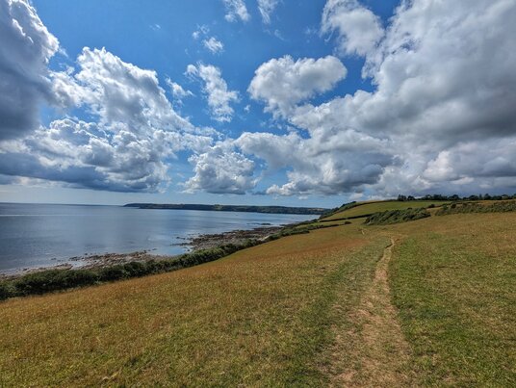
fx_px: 239
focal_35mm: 16
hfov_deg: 94.4
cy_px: 194
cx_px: 258
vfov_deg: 78.2
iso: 51
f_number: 2.2
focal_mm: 2.35
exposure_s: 1/4310
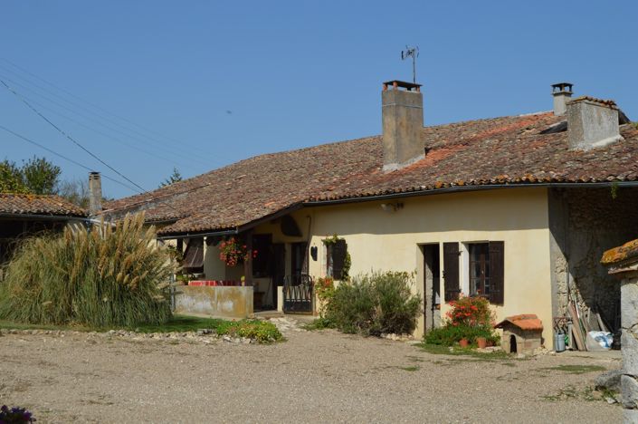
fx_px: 1009
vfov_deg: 23.7
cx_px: 319
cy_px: 212
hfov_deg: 35.1
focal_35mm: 57
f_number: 10
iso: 100
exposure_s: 1/400
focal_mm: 38
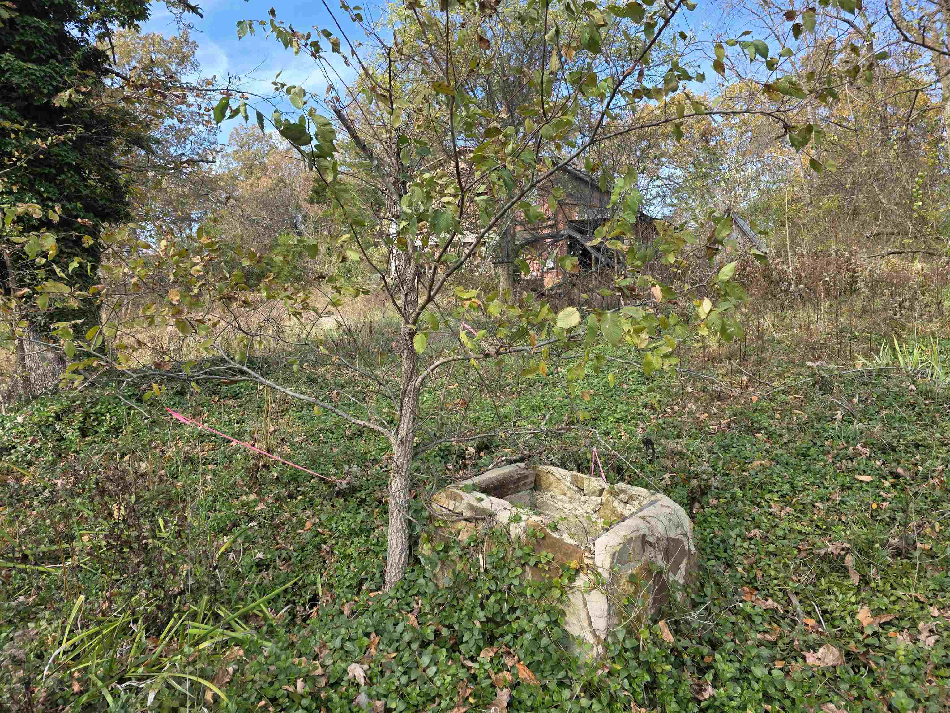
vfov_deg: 58.9
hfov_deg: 73.9
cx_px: 475
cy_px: 356
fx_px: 631
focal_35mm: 23
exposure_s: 1/359
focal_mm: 6.3
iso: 32
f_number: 1.7
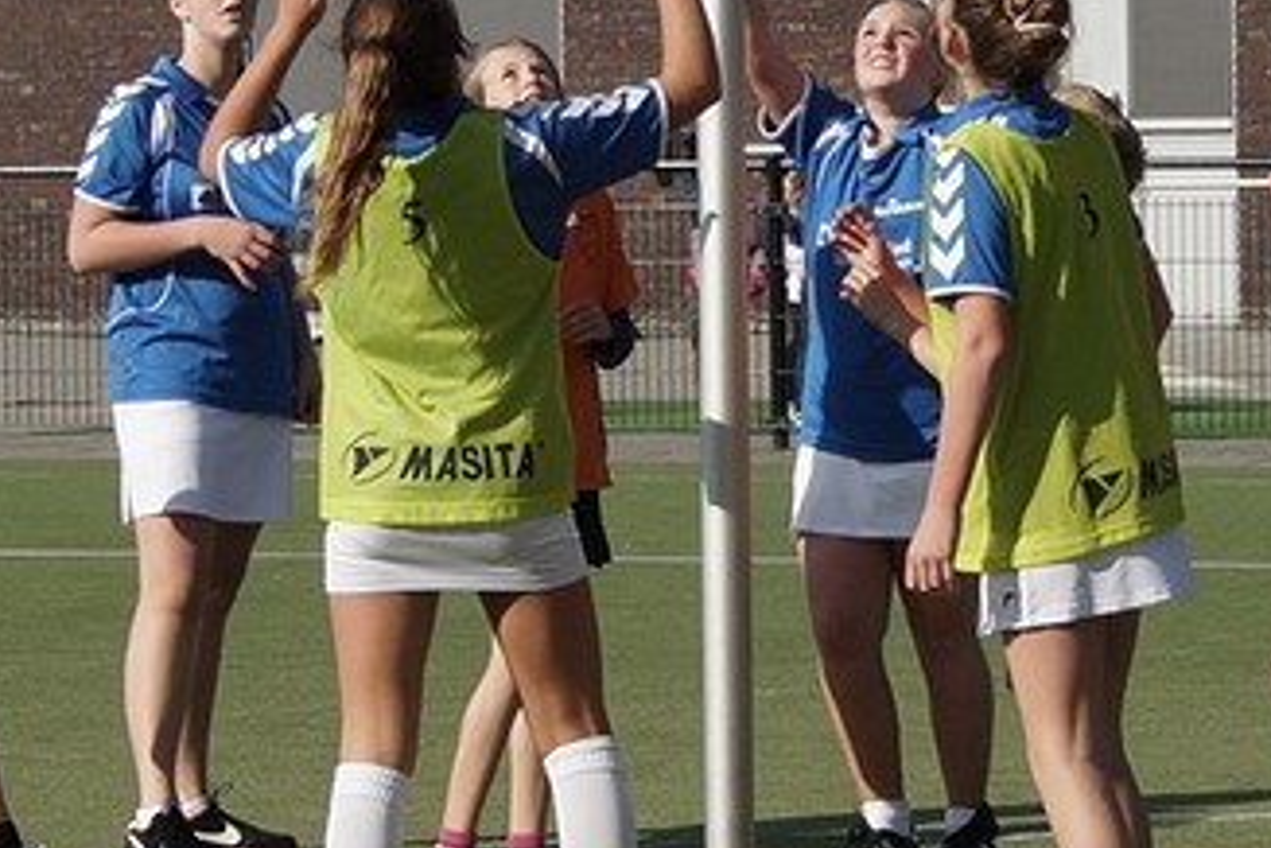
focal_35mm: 165
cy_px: -19
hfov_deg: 12.4
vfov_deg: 8.3
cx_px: 47
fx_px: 5810
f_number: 6.3
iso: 100
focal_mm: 35
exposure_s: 1/640
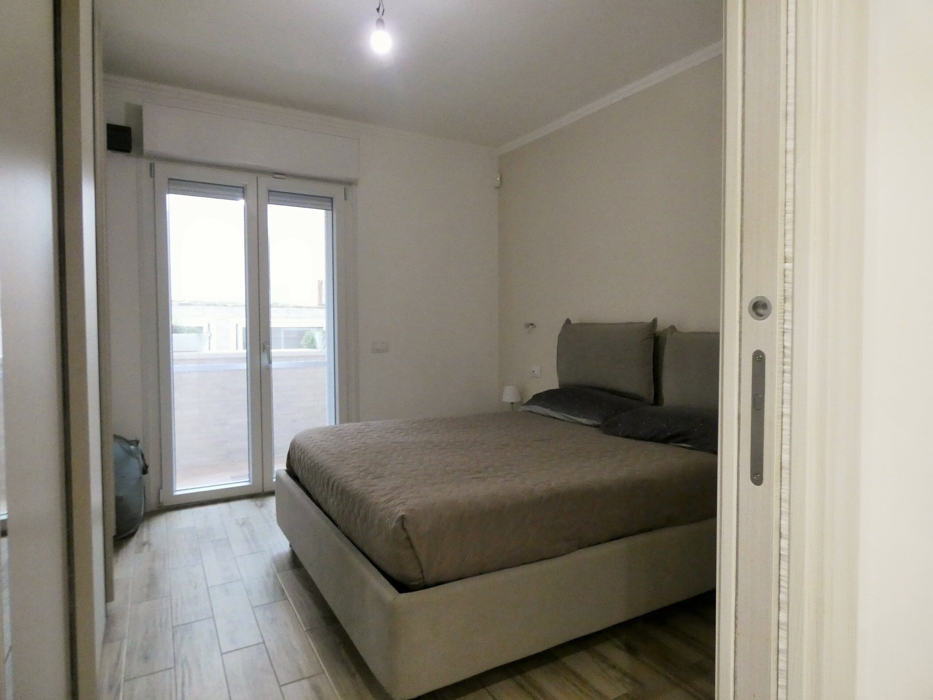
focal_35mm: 20
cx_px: 466
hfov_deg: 81.7
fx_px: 539
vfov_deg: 66.0
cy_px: 350
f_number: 2.8
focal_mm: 3.6
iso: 800
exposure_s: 1/125
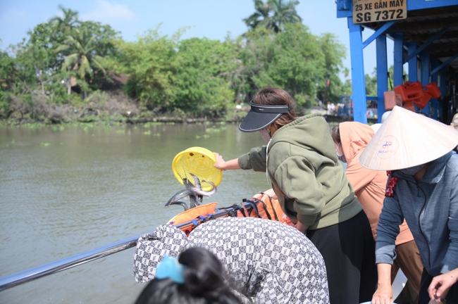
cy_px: 152
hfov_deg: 44.5
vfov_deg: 30.5
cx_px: 229
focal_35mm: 44
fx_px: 559
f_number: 4
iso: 320
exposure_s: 1/1600
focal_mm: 44
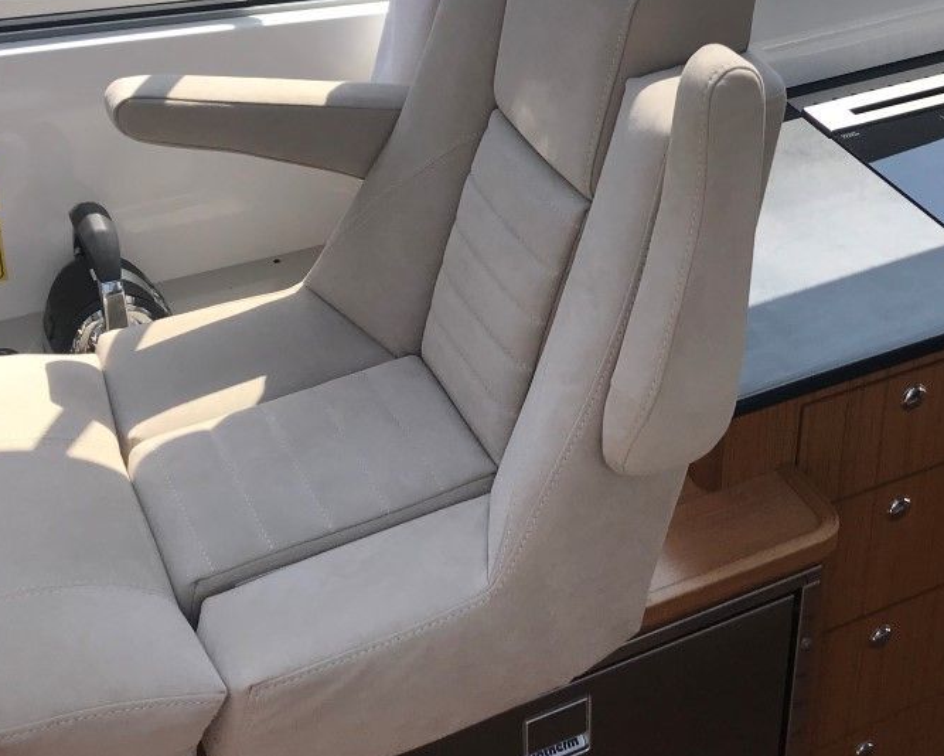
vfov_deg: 25.5
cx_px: 708
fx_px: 1649
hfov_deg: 31.4
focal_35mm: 59
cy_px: 194
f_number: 1.8
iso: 20
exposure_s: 1/1429
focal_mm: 3.99
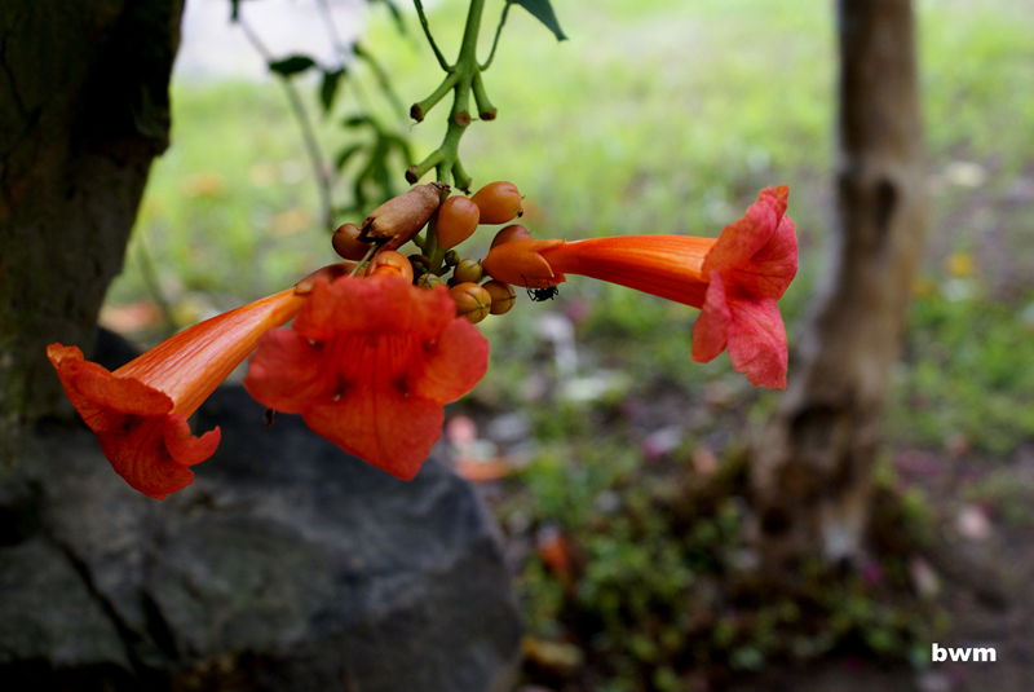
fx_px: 1725
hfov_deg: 33.4
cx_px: 517
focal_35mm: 60
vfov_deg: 22.7
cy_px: 346
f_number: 5.6
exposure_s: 1/60
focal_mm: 40
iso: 250
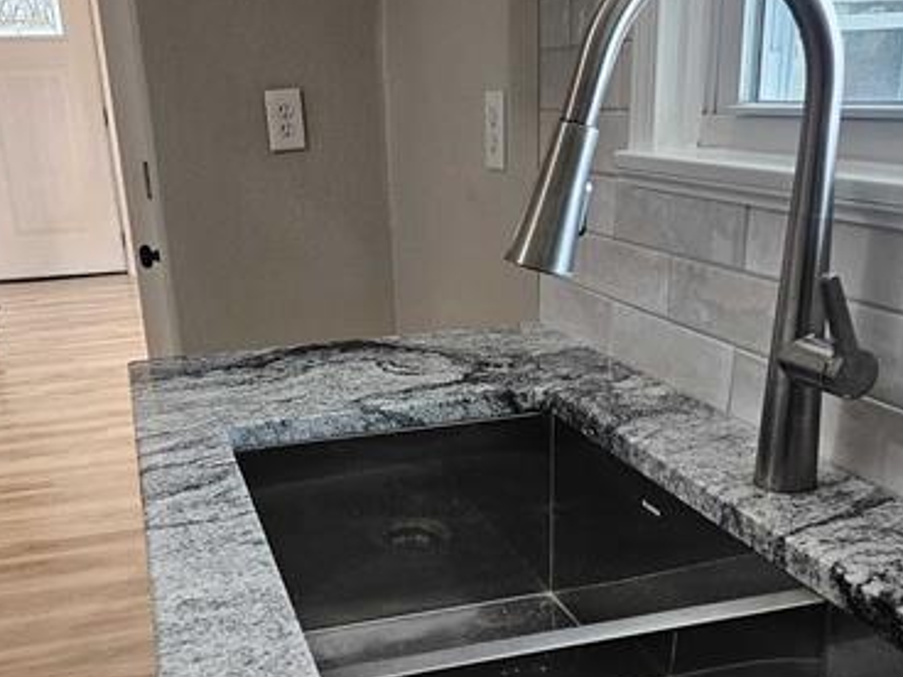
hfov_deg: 46.8
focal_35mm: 40
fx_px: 1043
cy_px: 495
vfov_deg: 35.3
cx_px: 442
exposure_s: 1/120
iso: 400
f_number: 1.8
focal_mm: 5.4
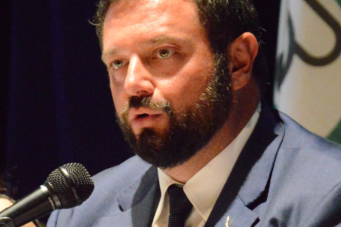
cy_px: 126
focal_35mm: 319
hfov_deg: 6.5
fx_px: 3019
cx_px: 220
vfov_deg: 4.3
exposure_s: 1/125
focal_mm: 105
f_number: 5.6
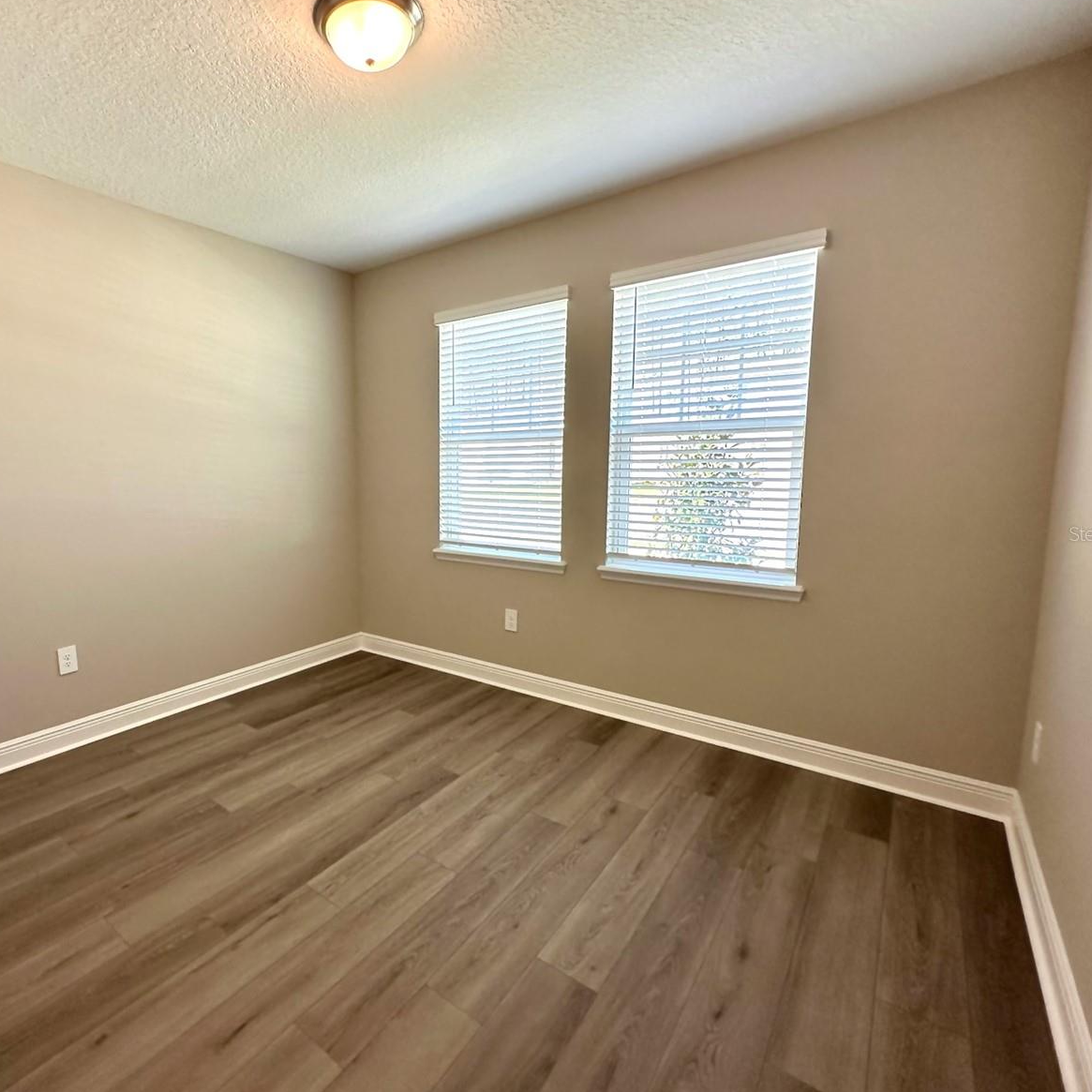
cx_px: 408
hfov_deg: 82.3
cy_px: 533
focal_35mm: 17
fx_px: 607
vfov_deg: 84.0
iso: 80
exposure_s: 1/120
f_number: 2.2
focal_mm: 2.22
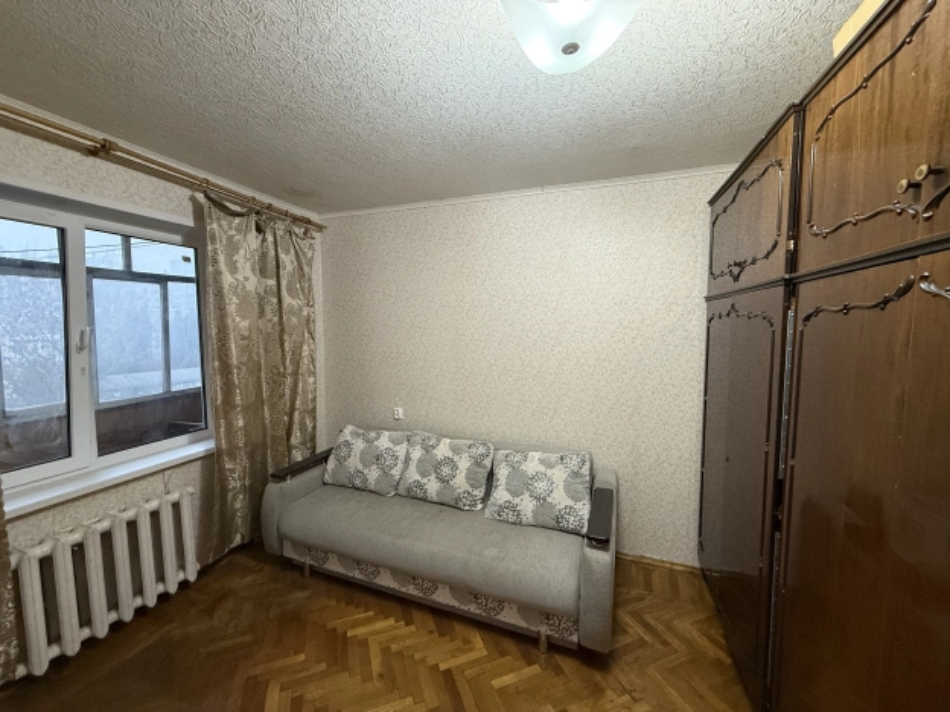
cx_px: 475
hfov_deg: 102.1
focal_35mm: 14
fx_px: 384
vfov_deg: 85.7
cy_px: 356
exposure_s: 1/50
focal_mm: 2.22
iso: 400
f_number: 2.2
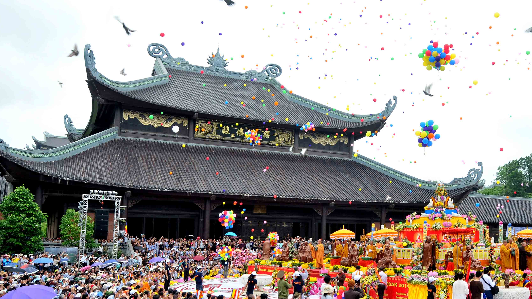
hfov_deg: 55.0
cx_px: 312
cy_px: 162
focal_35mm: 36
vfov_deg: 32.8
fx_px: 508
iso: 200
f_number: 10
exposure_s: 1/125
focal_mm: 18
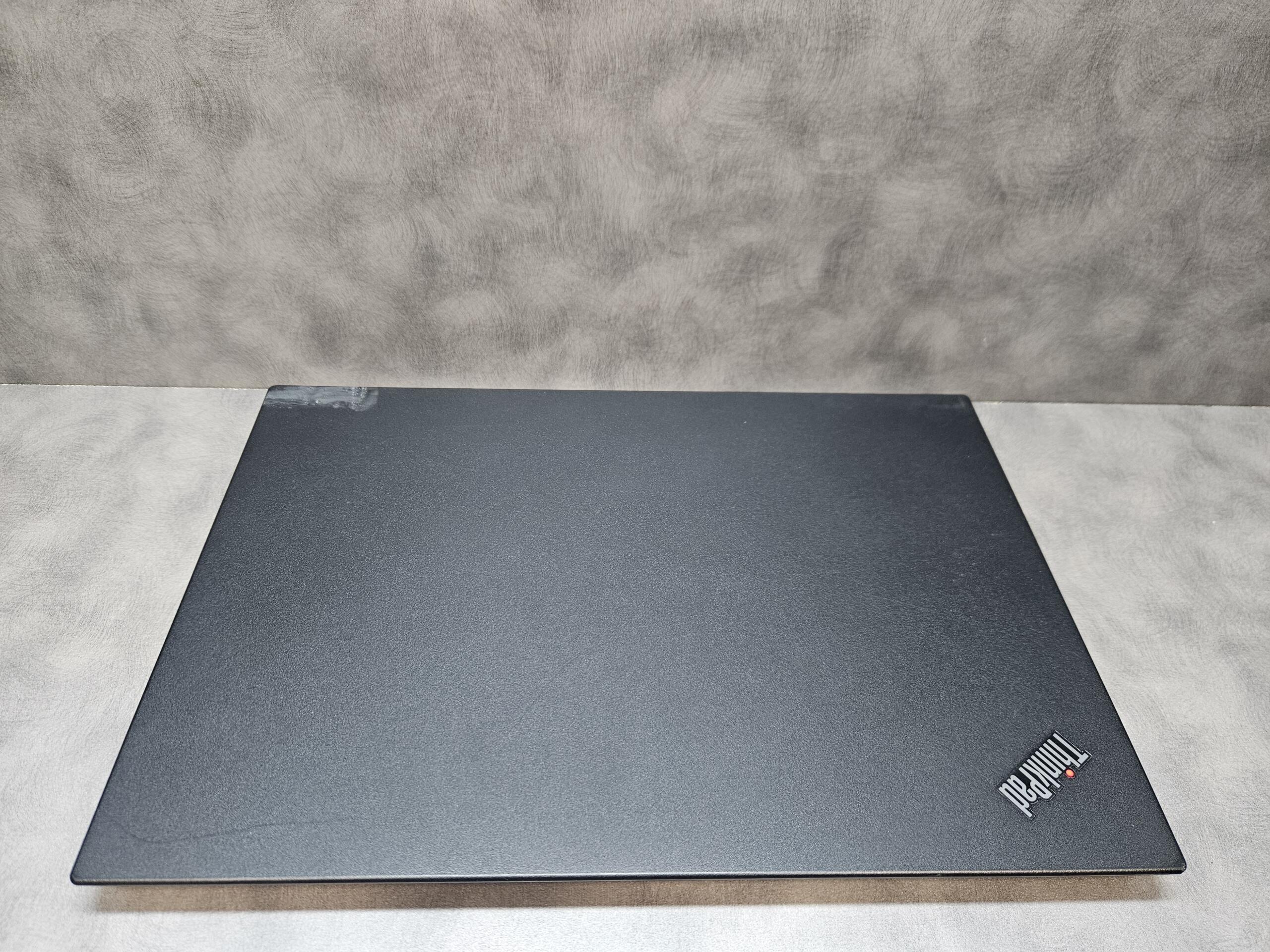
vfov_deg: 58.9
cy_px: 476
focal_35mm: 23
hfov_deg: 73.9
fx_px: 844
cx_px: 635
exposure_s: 1/100
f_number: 1.8
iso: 320
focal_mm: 5.4
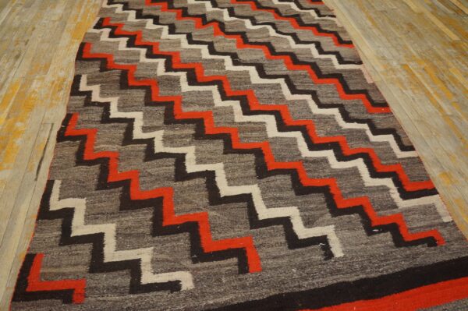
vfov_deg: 47.9
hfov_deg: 67.4
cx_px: 234
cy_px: 156
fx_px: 351
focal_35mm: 27
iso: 800
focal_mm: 18
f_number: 4
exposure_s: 1/60
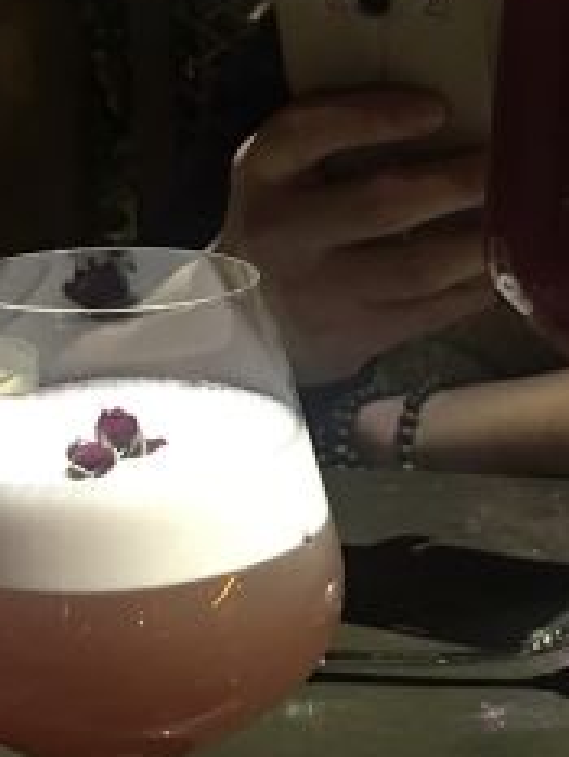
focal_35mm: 87
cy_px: 413
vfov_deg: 22.5
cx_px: 450
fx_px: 1905
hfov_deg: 16.9
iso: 100
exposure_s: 1/4
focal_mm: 4.15
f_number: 2.2
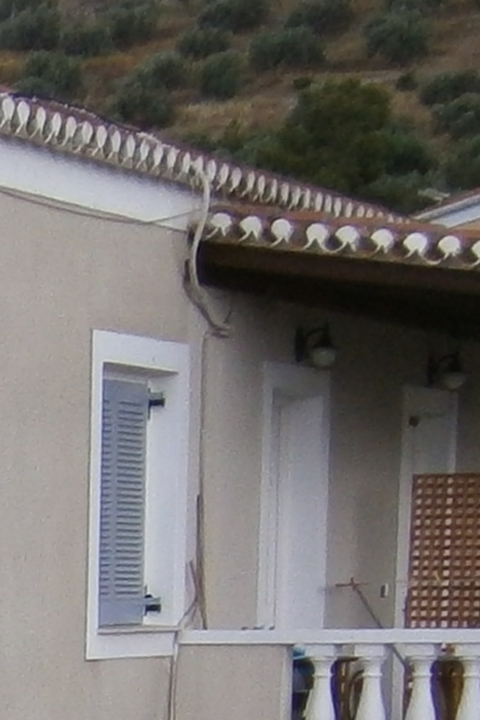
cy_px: 1072
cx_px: -761
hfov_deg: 8.5
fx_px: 2901
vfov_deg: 13.4
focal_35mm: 145
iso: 80
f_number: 2.8
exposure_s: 1/160
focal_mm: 4.7
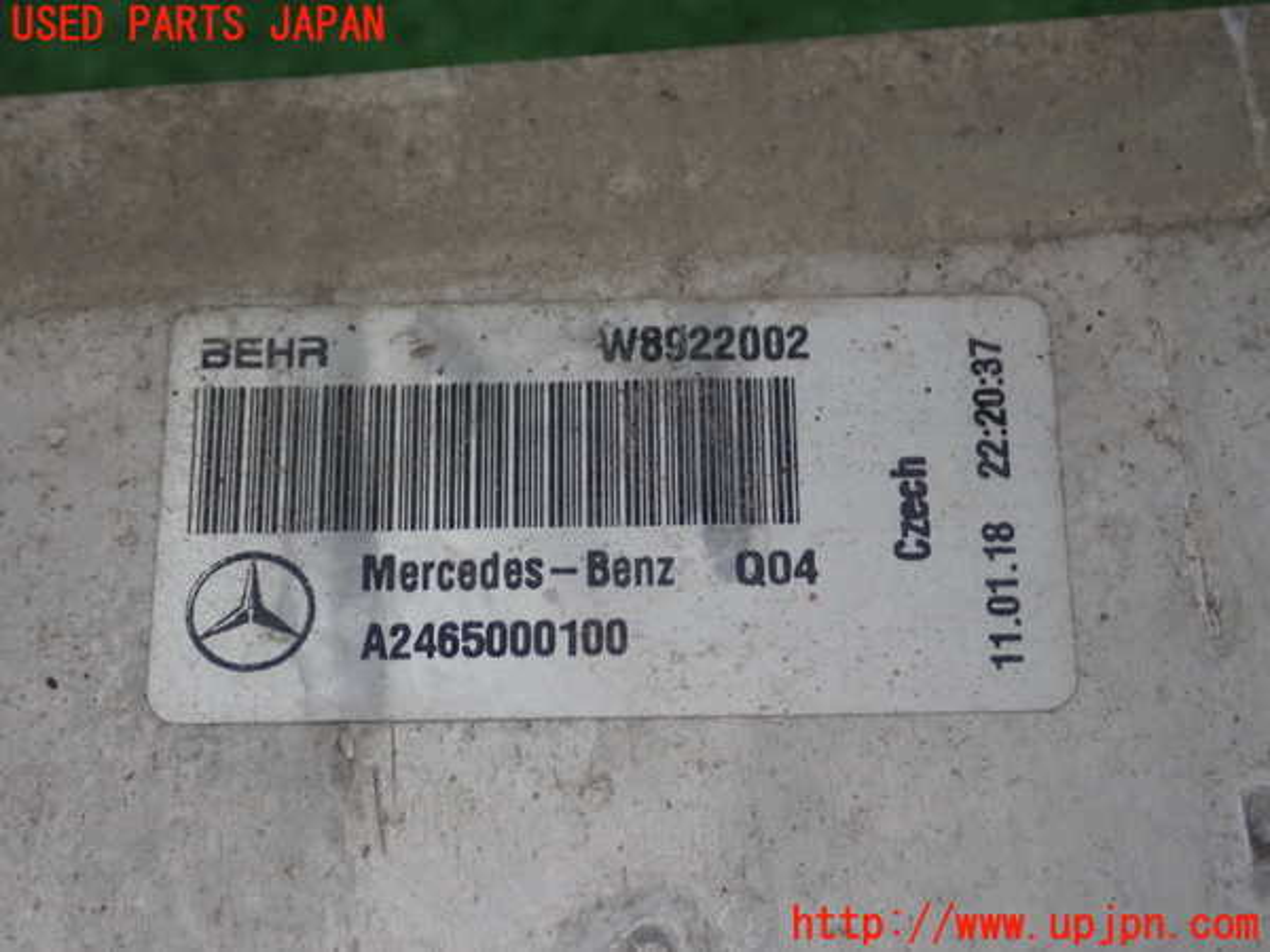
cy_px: 476
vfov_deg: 21.0
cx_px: 635
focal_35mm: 70
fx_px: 2568
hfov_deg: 27.8
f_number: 4
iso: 200
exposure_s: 1/60
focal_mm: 12.6
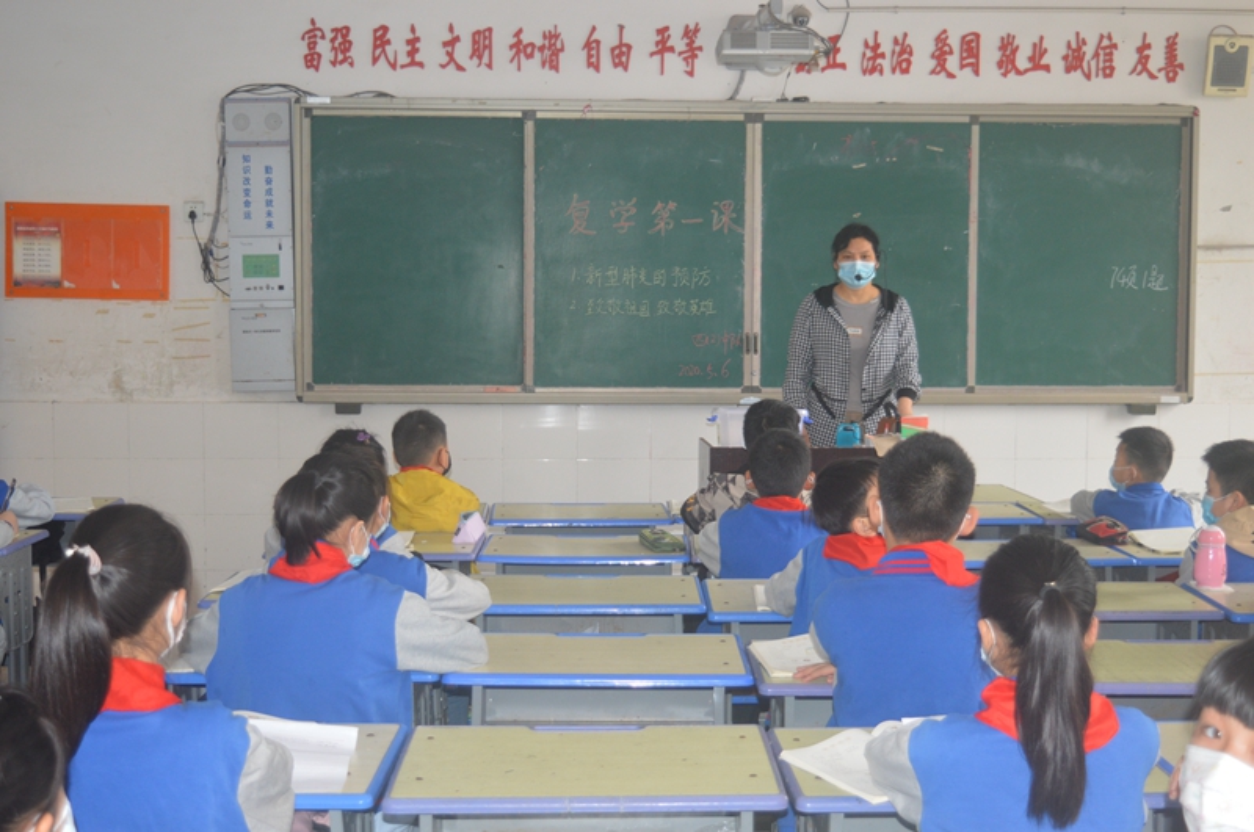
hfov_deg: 41.2
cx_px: 627
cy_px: 416
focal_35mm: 48
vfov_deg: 28.0
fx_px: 1670
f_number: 4.5
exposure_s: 1/60
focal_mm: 32
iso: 560
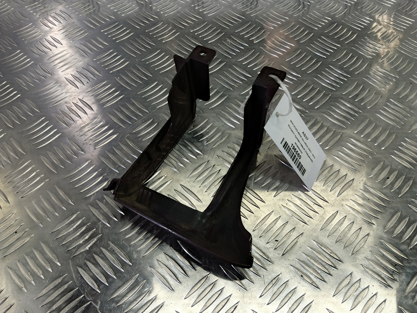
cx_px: 208
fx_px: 277
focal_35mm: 23
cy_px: 156
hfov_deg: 73.9
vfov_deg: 58.9
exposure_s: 1/66.7
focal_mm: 4.11
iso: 150
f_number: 1.6
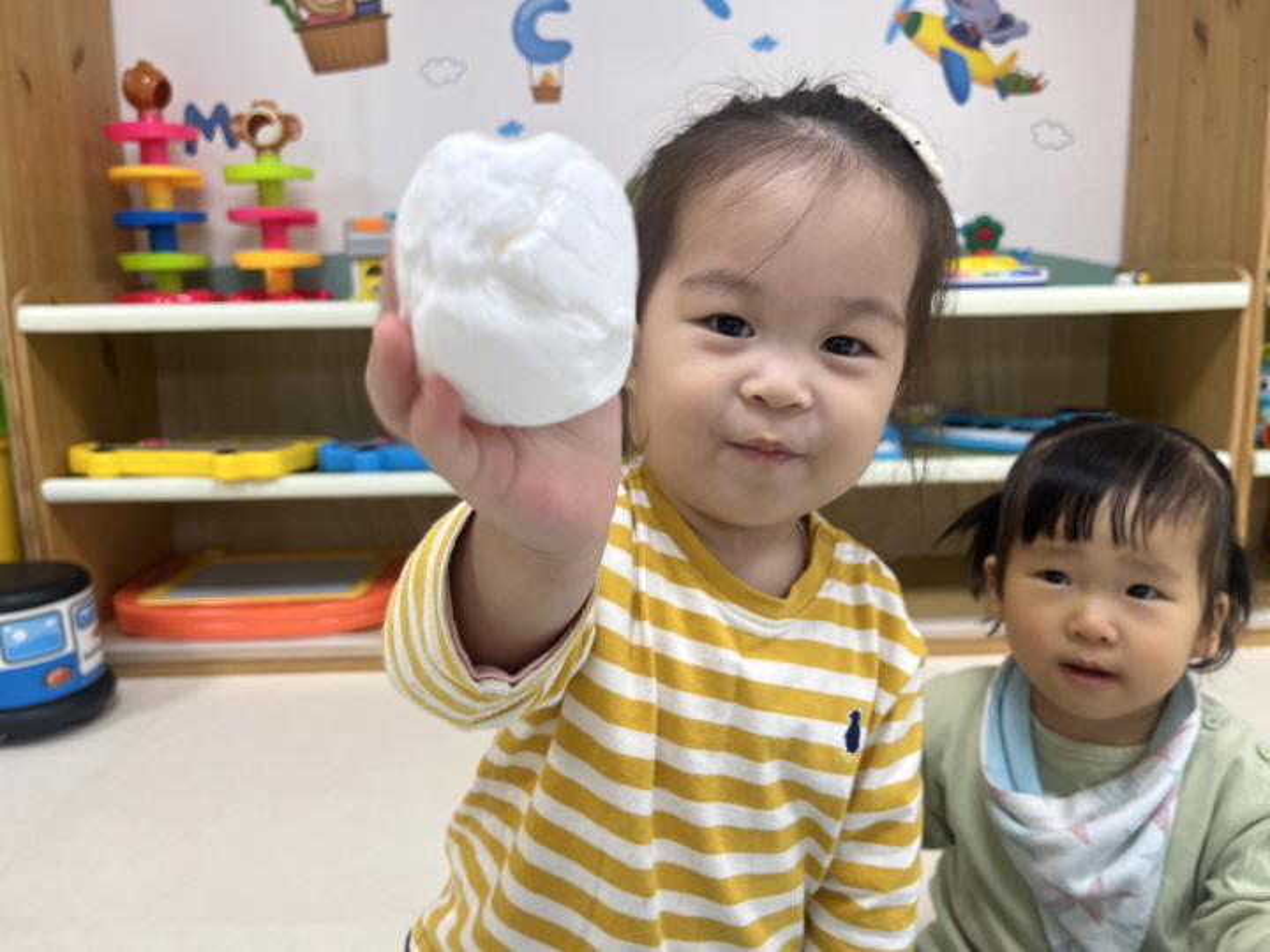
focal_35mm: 26
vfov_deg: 53.1
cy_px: 476
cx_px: 635
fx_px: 954
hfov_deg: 67.3
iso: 100
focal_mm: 5.1
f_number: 1.6
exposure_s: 1/120
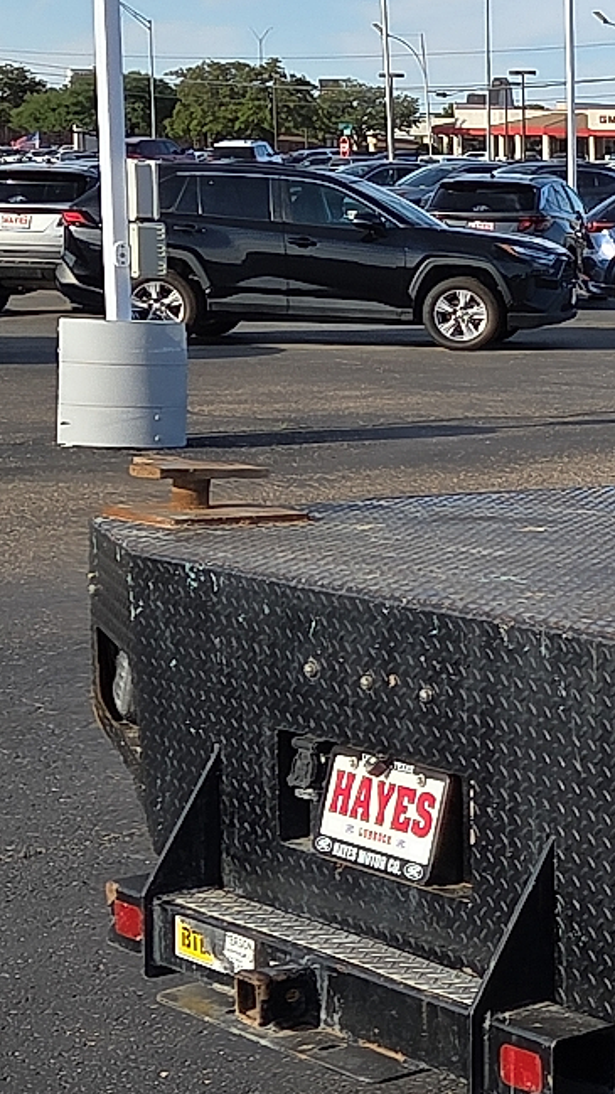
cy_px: 492
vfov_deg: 24.7
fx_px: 2494
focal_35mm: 86
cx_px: 1200
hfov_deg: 12.5
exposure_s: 1/5000
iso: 76
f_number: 1.8
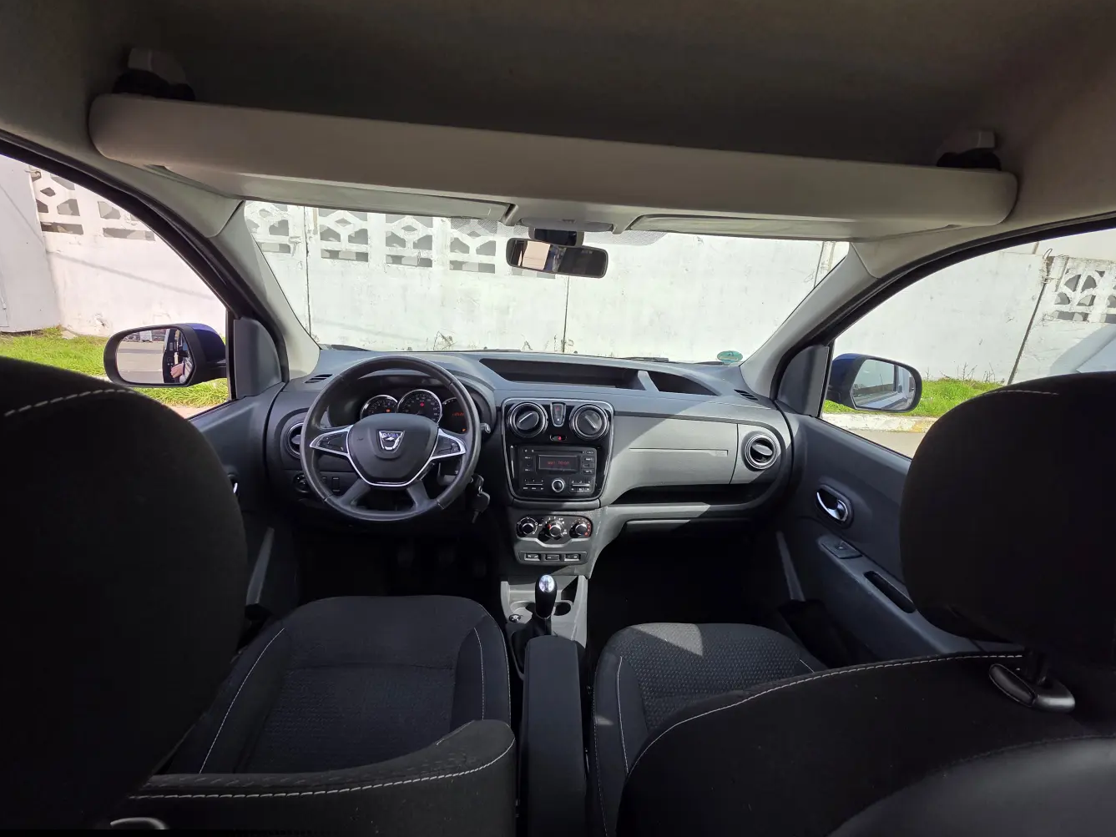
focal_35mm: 14
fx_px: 451
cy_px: 421
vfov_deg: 85.7
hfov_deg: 102.1
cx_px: 554
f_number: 1.9
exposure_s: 1/553
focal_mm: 2.2
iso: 40
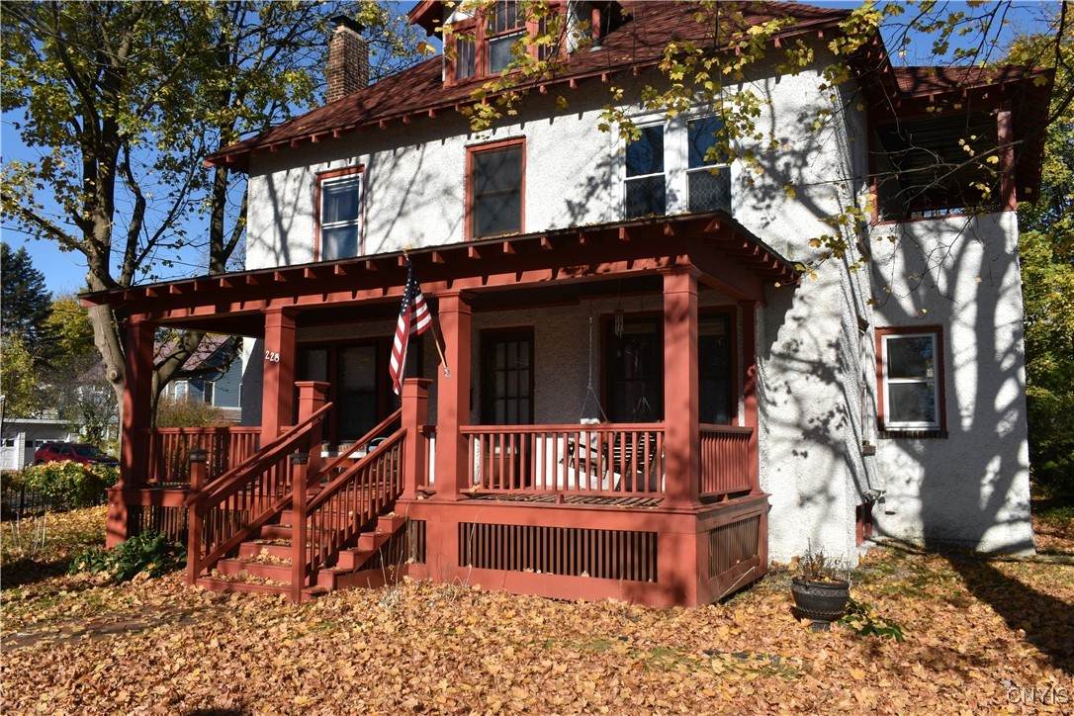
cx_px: 537
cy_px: 358
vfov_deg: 43.6
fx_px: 895
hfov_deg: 61.9
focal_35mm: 30
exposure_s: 1/200
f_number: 11
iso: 100
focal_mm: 20
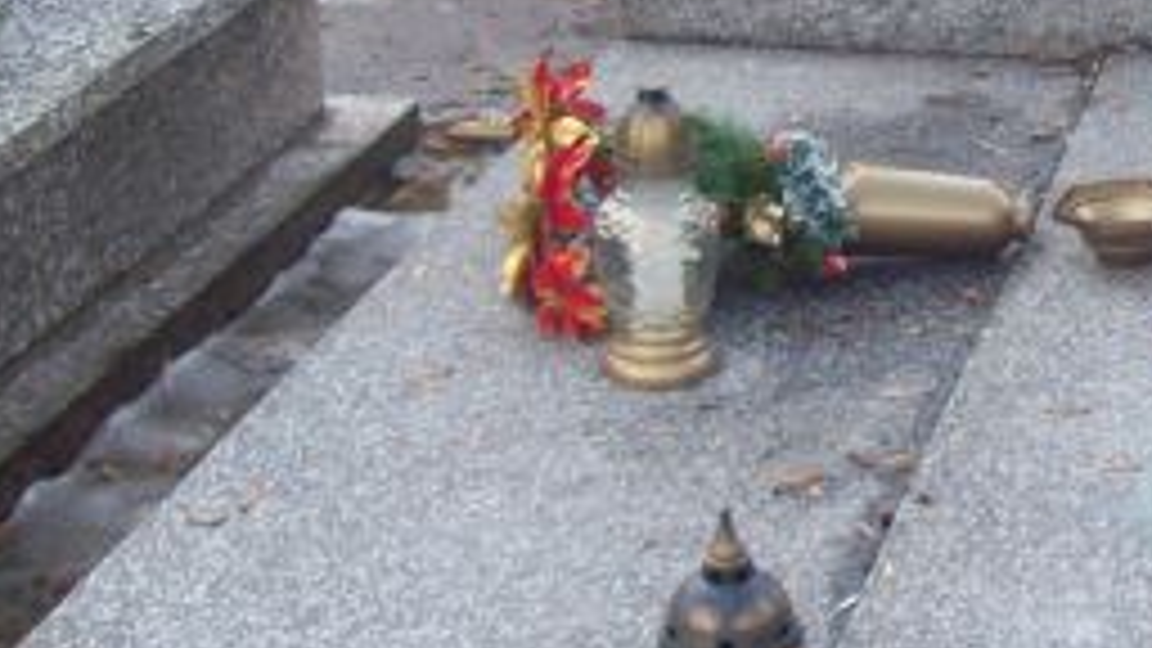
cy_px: -54
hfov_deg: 20.8
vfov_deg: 12.2
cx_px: 1256
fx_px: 2994
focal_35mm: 98
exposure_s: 1/91.3
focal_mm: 6
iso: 80
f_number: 2.7
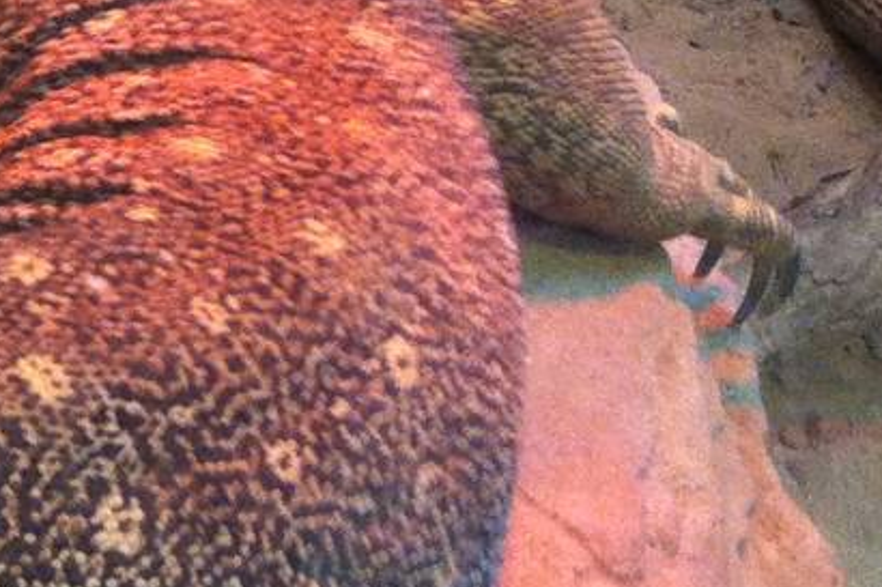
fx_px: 3477
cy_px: -40
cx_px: -564
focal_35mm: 142
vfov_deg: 9.6
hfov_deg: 13.4
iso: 160
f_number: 2.8
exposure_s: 1/15
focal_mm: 3.85
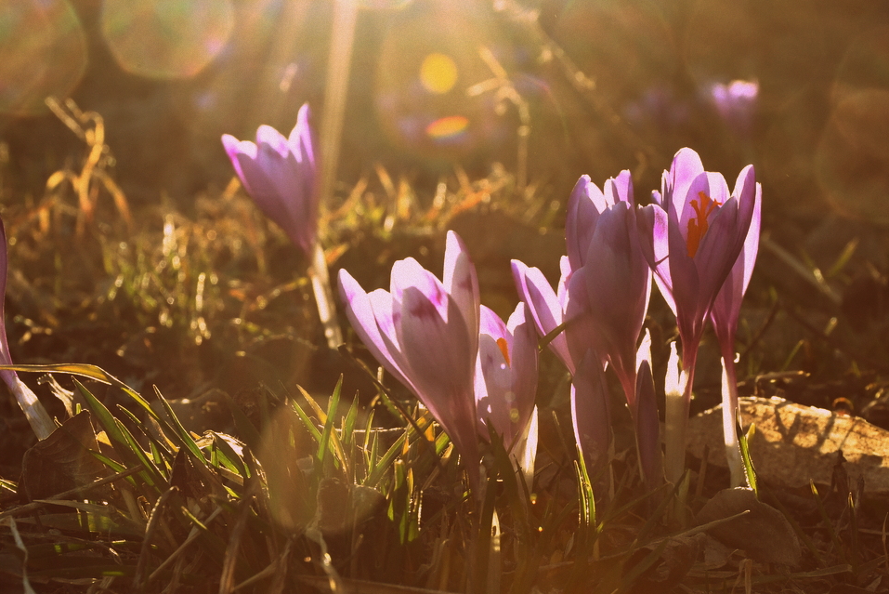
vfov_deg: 16.3
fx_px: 2075
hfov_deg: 24.2
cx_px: 400
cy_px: 341
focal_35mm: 84
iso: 800
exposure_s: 1/400
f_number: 10
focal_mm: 45
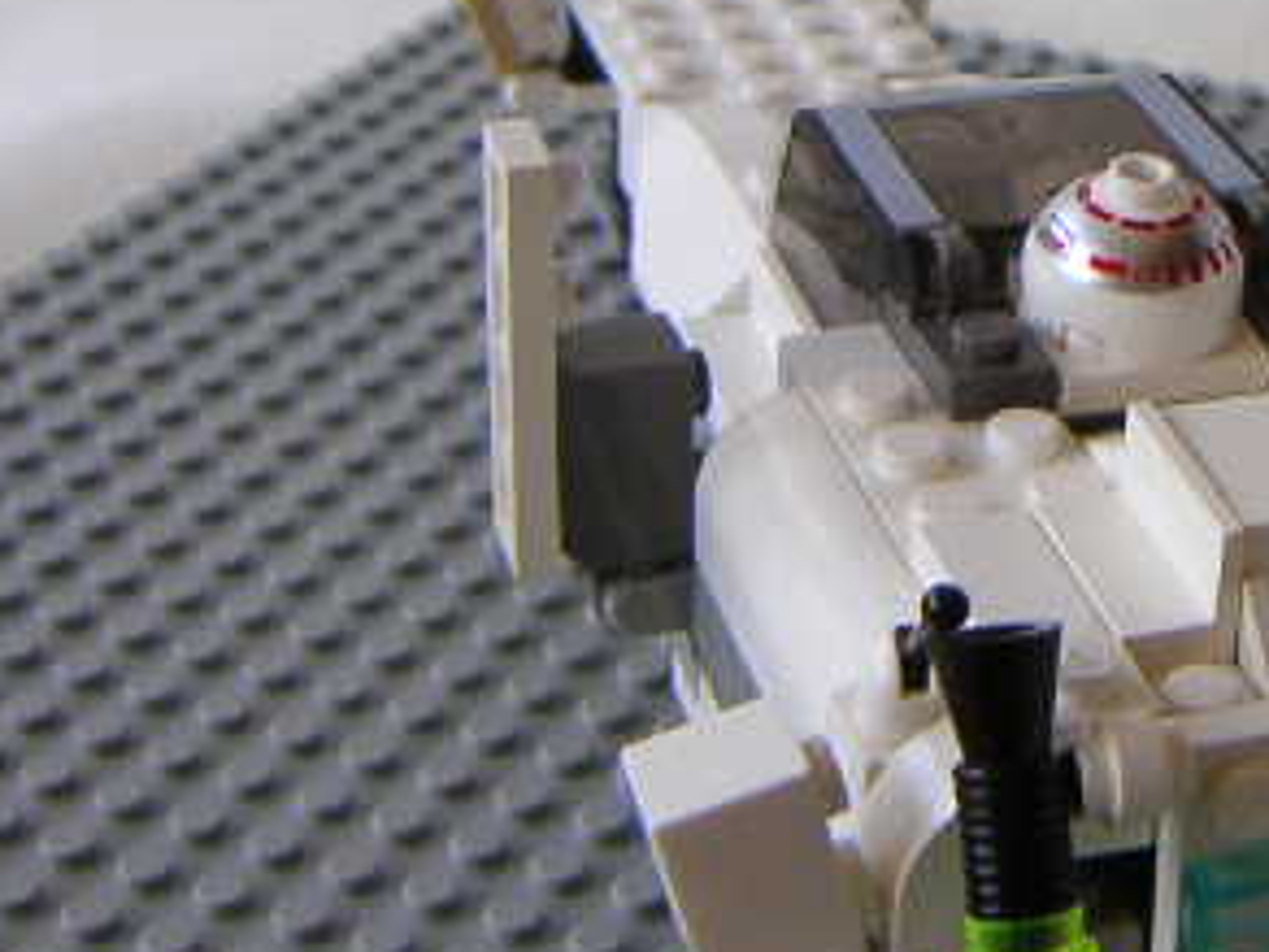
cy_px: 317
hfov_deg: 23.8
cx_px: 1000
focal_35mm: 81
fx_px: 2969
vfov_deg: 18.2
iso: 64
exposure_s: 1/90
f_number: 2.8
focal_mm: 4.8
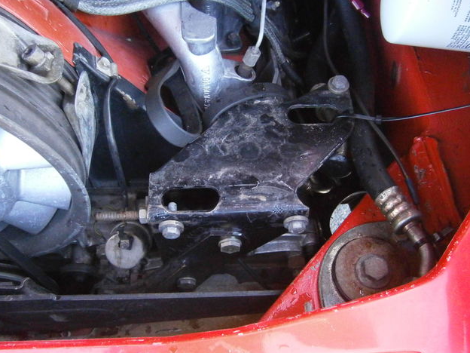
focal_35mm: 32
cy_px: 198
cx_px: 246
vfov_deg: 44.1
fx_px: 434
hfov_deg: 56.8
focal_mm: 4.7
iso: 800
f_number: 2.8
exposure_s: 1/250
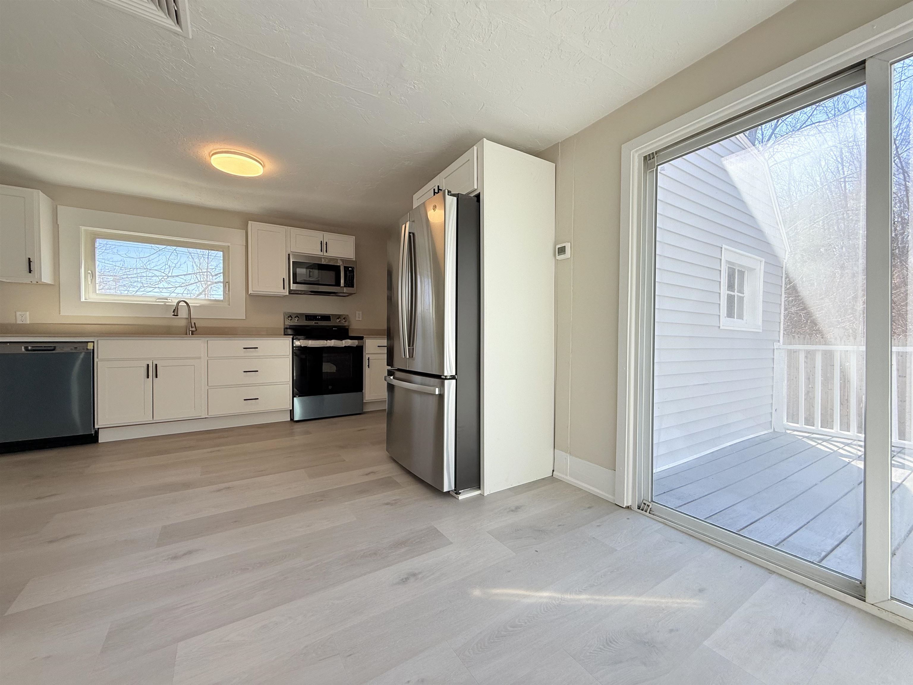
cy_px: 342
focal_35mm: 14
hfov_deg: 102.1
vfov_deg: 85.7
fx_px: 369
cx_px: 456
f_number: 2.2
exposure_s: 1/161
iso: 50
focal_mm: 2.22
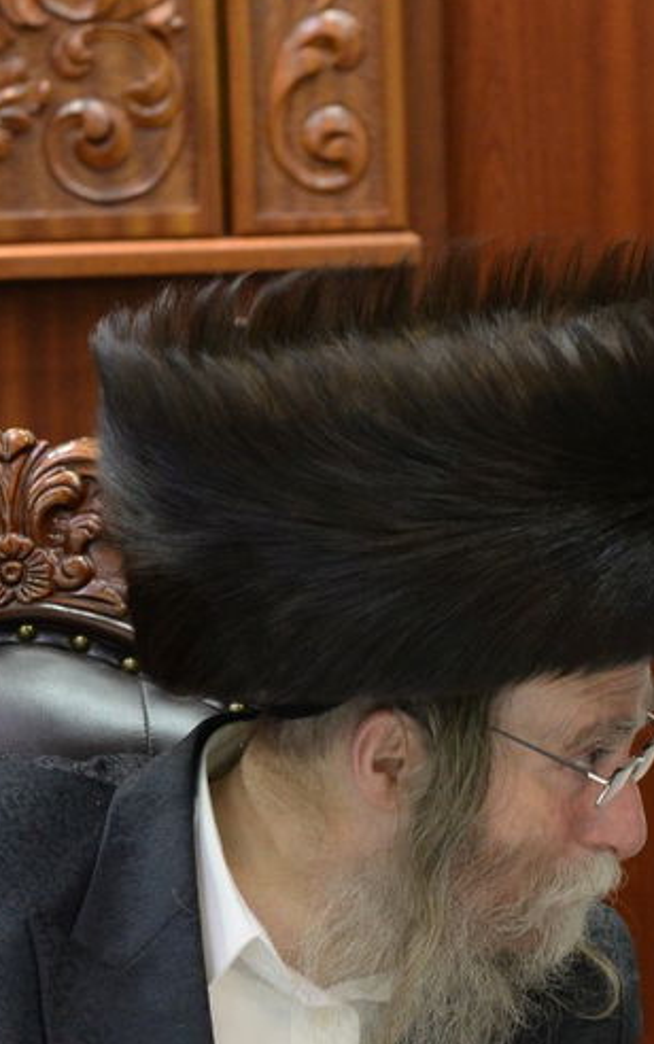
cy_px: 813
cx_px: 656
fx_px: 9913
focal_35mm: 348
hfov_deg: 3.8
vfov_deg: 6.0
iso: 1600
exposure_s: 1/80
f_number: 4.5
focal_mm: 120
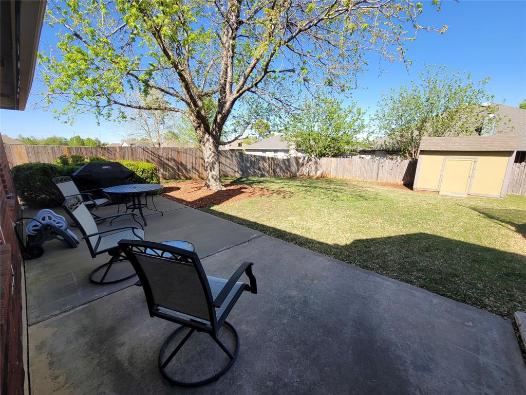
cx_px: 263
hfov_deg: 106.2
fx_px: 198
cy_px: 198
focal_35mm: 13
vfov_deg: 89.9
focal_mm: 2.2
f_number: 2.2
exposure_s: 1/836
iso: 64
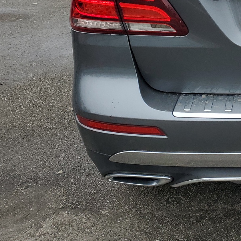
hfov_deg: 24.7
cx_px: 309
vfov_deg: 26.8
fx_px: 480
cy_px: 6
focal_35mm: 61
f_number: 1.5
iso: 50
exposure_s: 1/1000
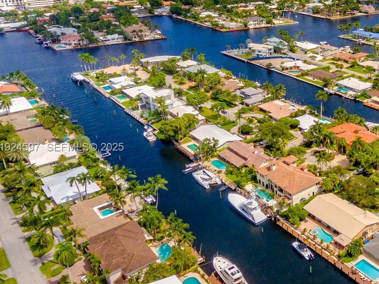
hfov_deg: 44.4
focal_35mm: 38
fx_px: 416
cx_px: 344
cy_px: 148
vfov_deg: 37.7
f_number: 2.8
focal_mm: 3.61
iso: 100
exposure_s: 1/1600
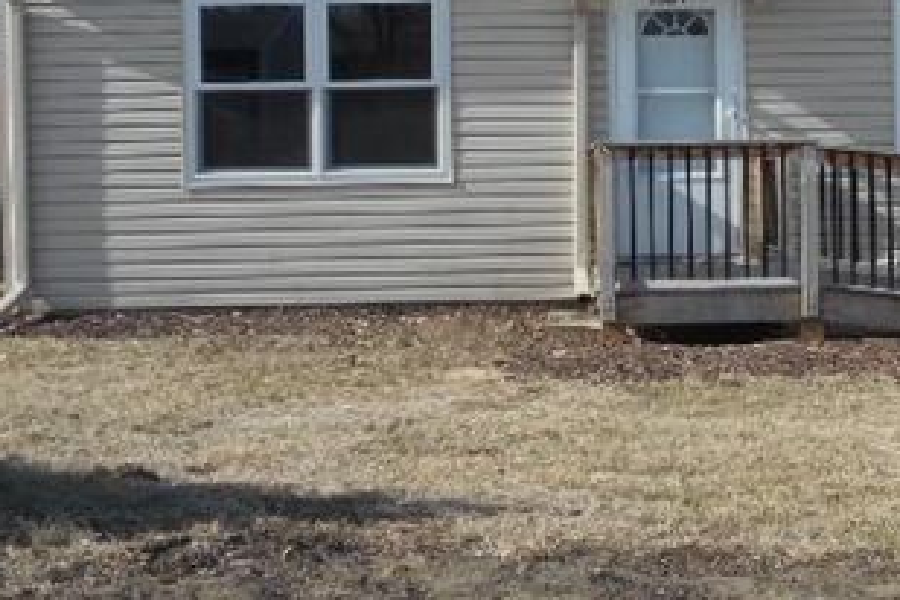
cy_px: 144
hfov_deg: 26.8
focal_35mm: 74
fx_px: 1850
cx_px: 714
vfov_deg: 18.3
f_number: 4.7
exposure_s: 1/320
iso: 80
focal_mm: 7.9
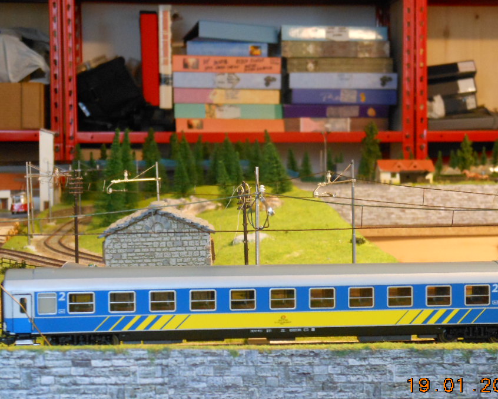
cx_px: 264
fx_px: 1150
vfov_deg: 19.7
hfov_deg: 24.4
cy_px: 206
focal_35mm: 78
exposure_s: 1/8
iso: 400
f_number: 4.3
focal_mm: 11.7
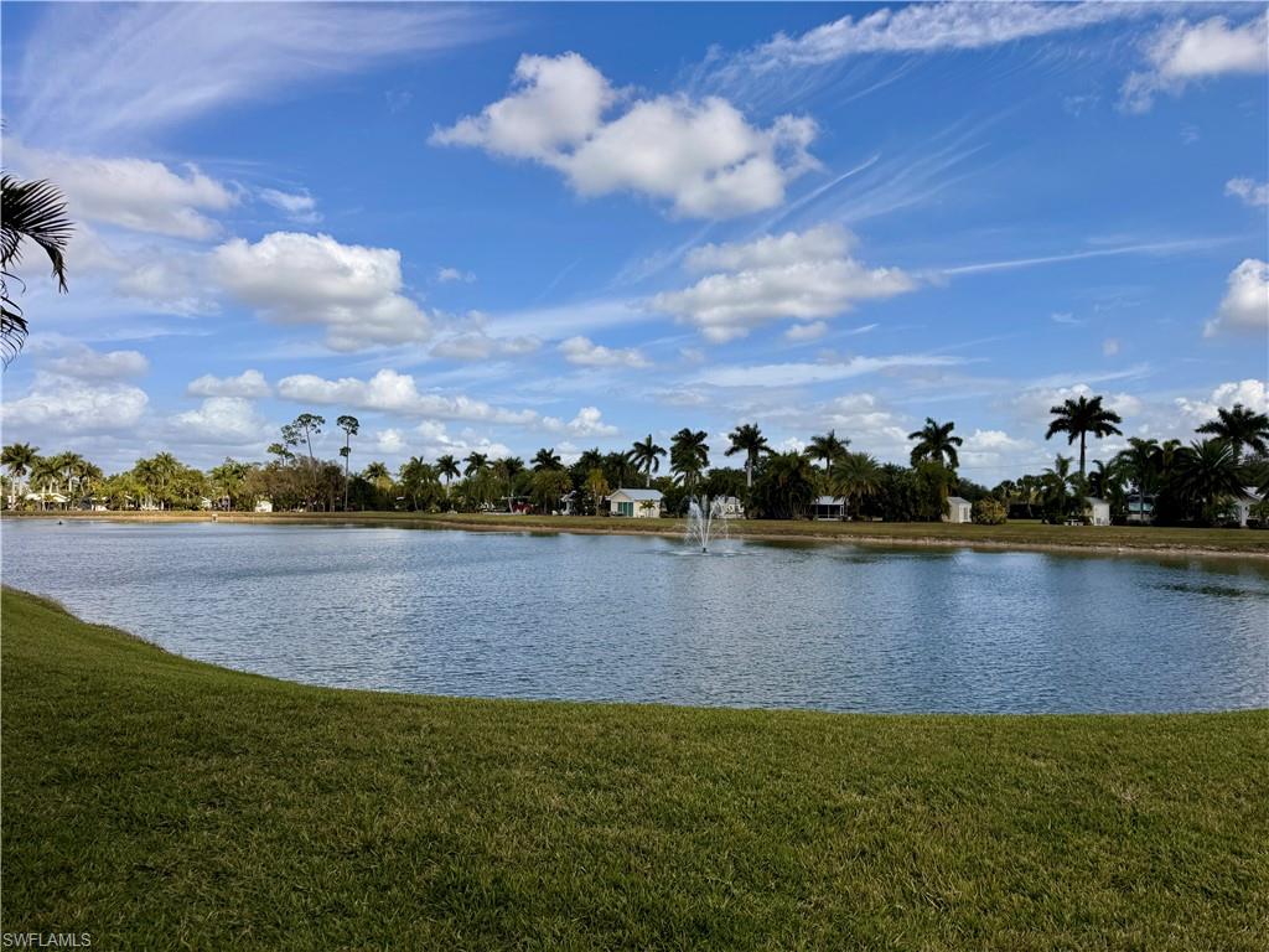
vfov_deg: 56.8
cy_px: 476
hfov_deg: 71.6
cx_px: 634
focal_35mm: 24
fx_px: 880
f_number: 1.78
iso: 80
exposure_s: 1/6410
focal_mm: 6.76
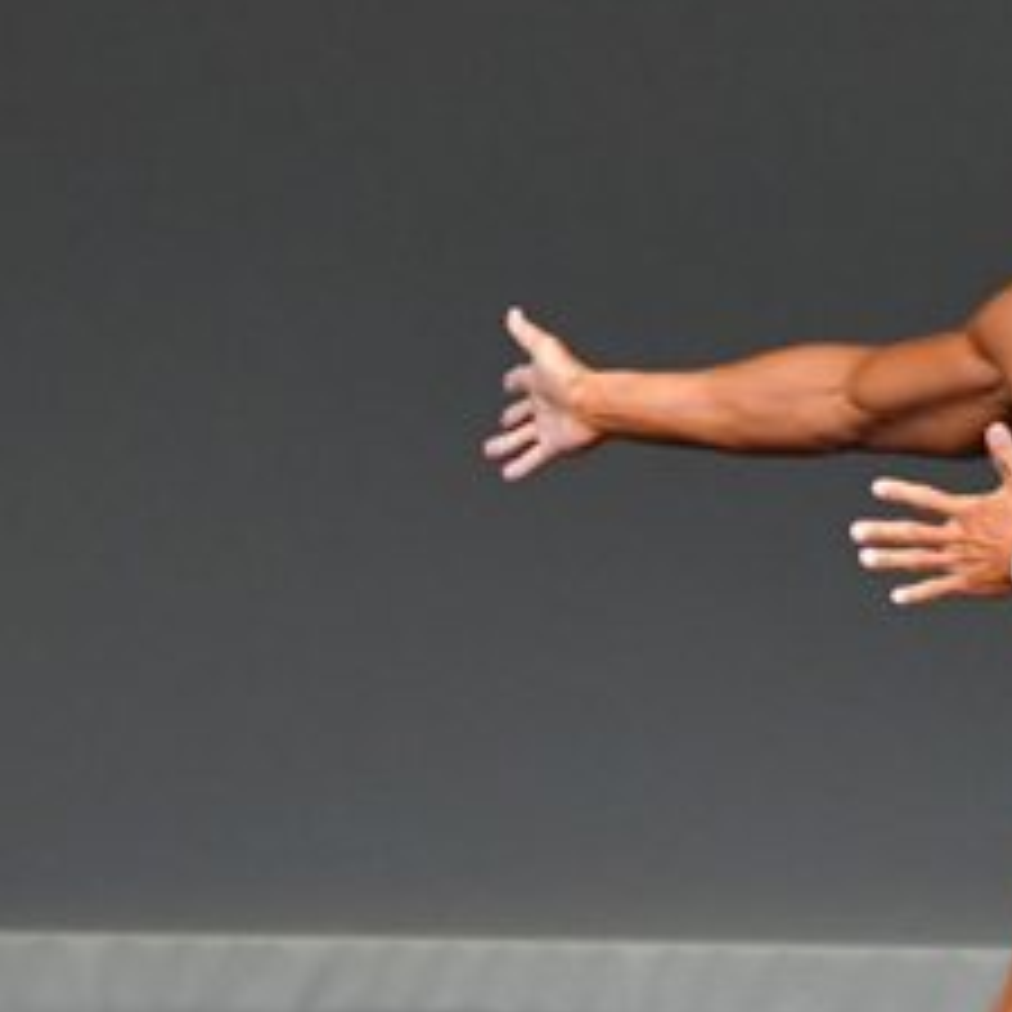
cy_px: 958
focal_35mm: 1011
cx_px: 1163
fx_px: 33439
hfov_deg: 1.7
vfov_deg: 1.7
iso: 4000
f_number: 5.6
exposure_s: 1/400
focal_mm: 230
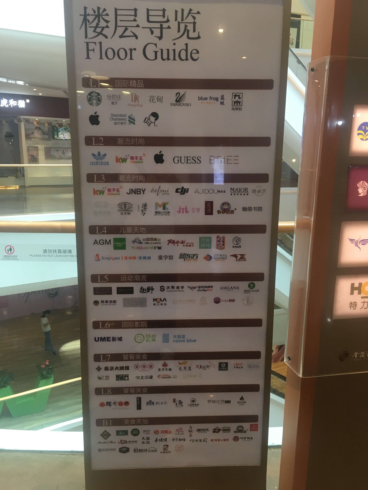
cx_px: 184
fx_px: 411
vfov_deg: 61.7
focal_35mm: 29
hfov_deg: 48.2
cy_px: 245
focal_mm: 4.15
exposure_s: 1/33
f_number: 2.2
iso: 50
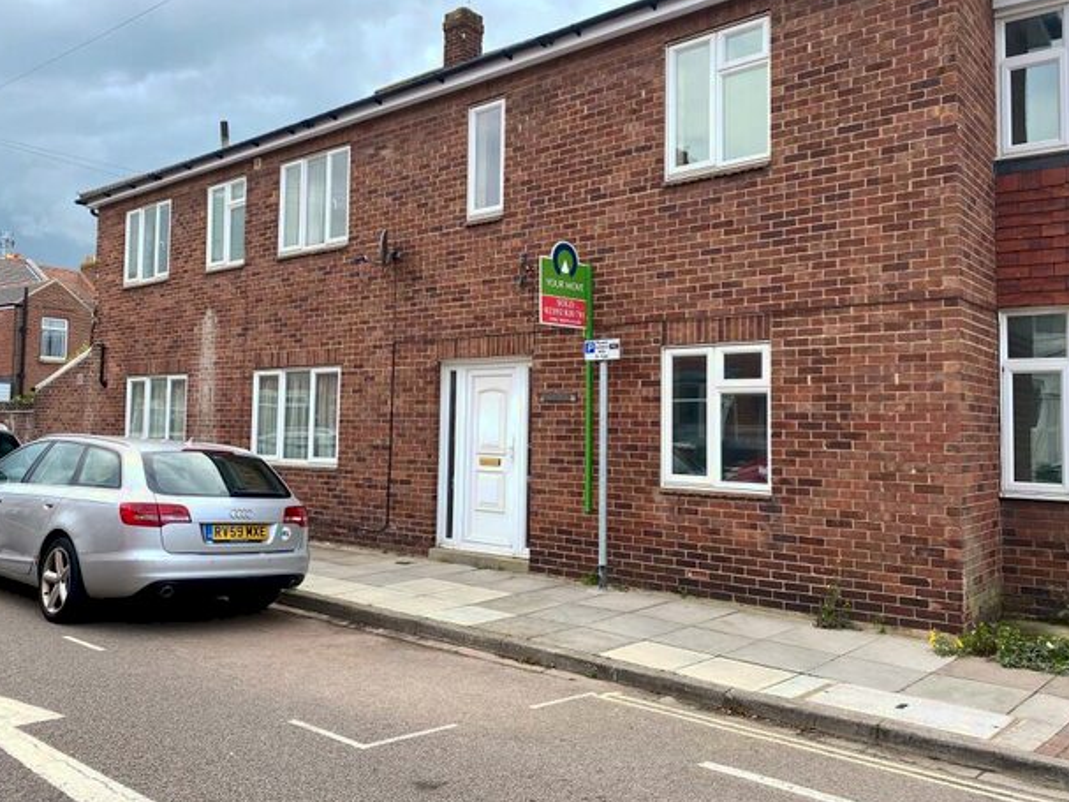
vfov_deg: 46.8
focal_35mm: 30
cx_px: 537
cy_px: 378
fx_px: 926
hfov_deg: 60.0
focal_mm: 4.25
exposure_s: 1/633
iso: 32
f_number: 1.8
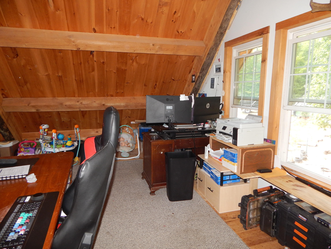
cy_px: 124
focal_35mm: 23
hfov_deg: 73.9
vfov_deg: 58.9
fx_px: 220
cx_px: 166
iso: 200
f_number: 3
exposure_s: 1/30
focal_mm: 4
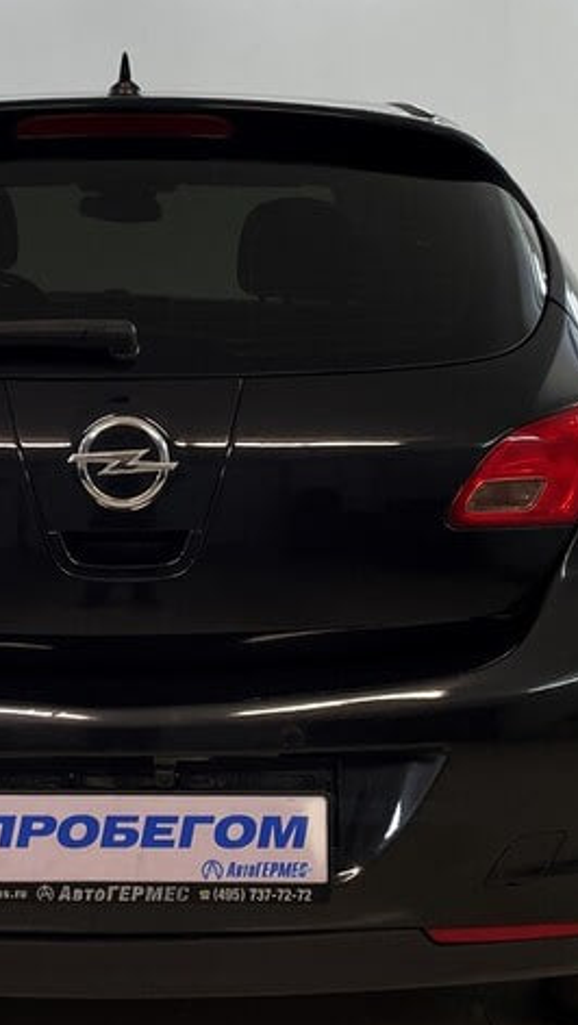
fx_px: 1469
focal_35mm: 54
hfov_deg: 22.0
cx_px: 126
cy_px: 516
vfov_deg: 38.5
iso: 50
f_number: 1.6
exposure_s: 1/100
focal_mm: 4.2
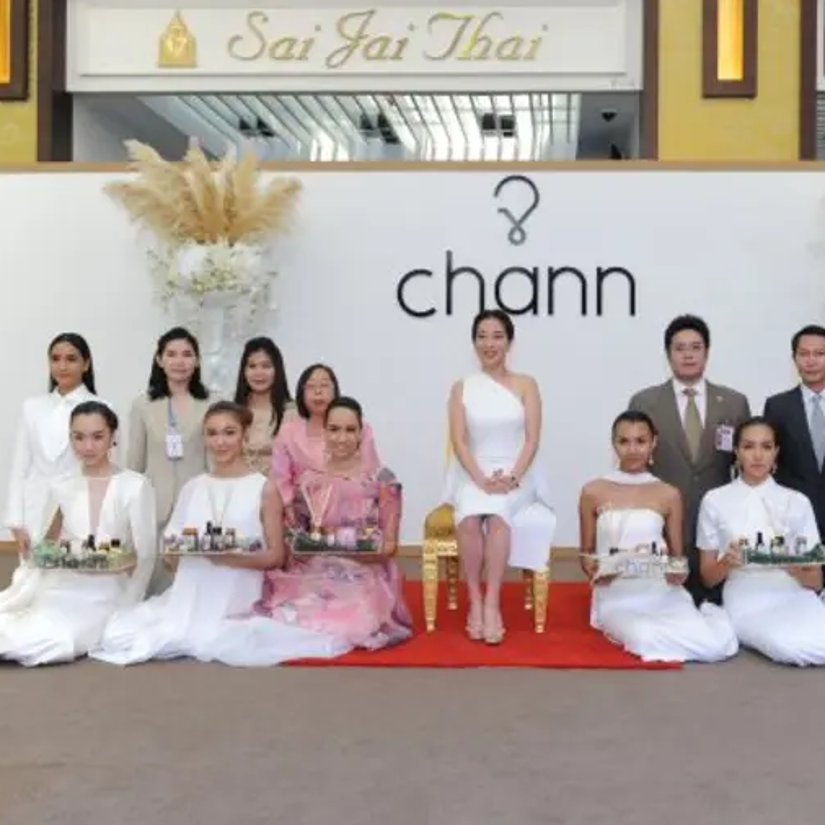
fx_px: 1025
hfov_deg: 43.4
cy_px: 415
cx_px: 533
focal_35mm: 38
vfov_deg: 43.9
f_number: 5
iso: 1600
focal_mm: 29
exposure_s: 1/125
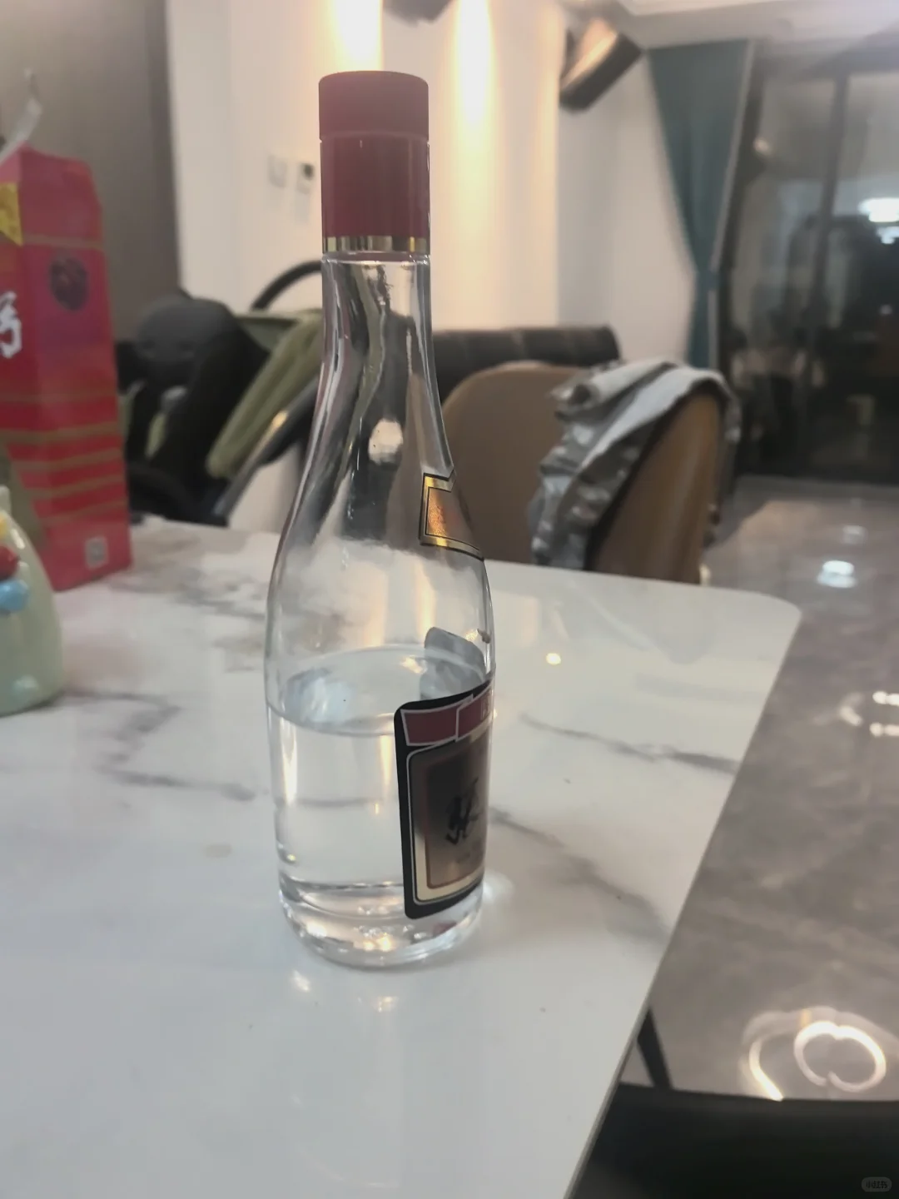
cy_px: 600
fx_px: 935
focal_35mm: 27
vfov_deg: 65.3
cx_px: 450
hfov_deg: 51.4
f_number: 1.8
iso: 160
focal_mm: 5.35
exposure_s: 1/100
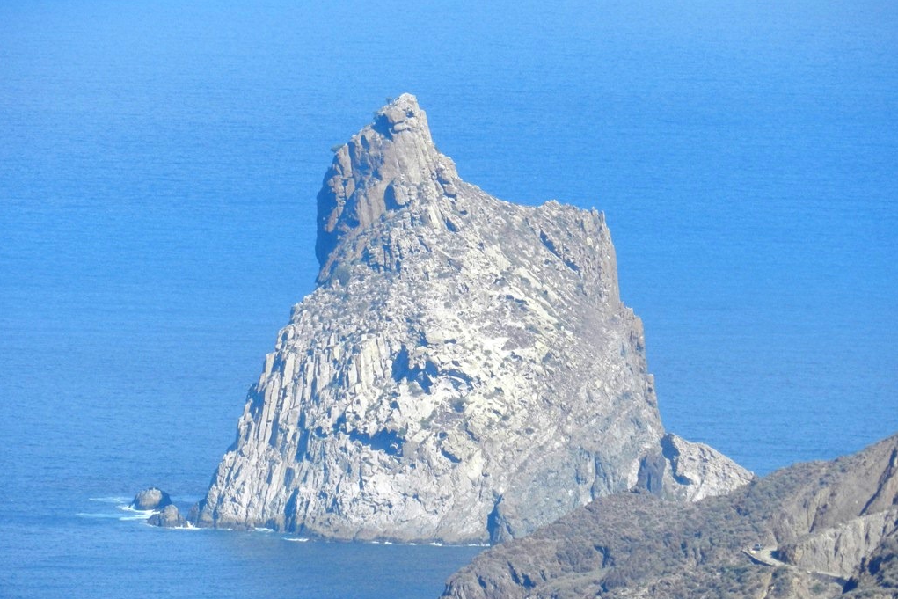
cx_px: 449
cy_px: 322
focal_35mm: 561
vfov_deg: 2.5
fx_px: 13995
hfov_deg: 3.7
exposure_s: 1/640
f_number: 5.7
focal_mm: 95.6
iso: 160
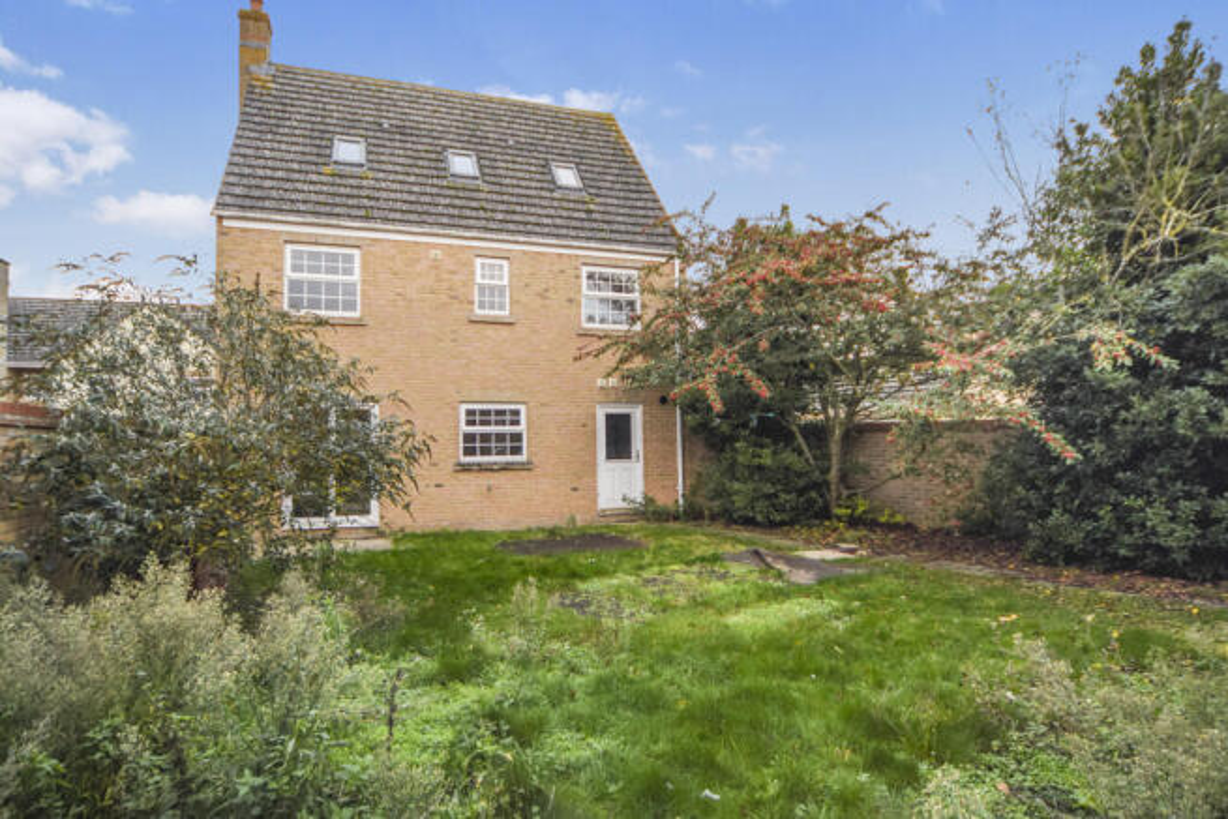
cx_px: 614
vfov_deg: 67.4
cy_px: 410
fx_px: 614
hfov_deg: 90.0
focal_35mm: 18
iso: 250
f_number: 4.5
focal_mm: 12
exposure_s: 1/80
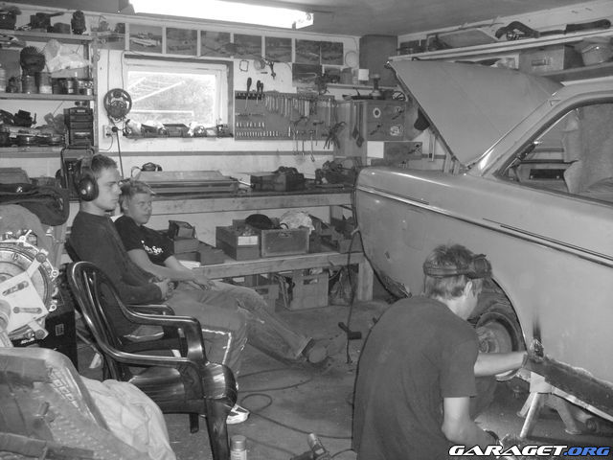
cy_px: 230
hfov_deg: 52.6
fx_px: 620
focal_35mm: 35
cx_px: 306
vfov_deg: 40.7
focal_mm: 5.8
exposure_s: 1/45
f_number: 2.8
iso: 200
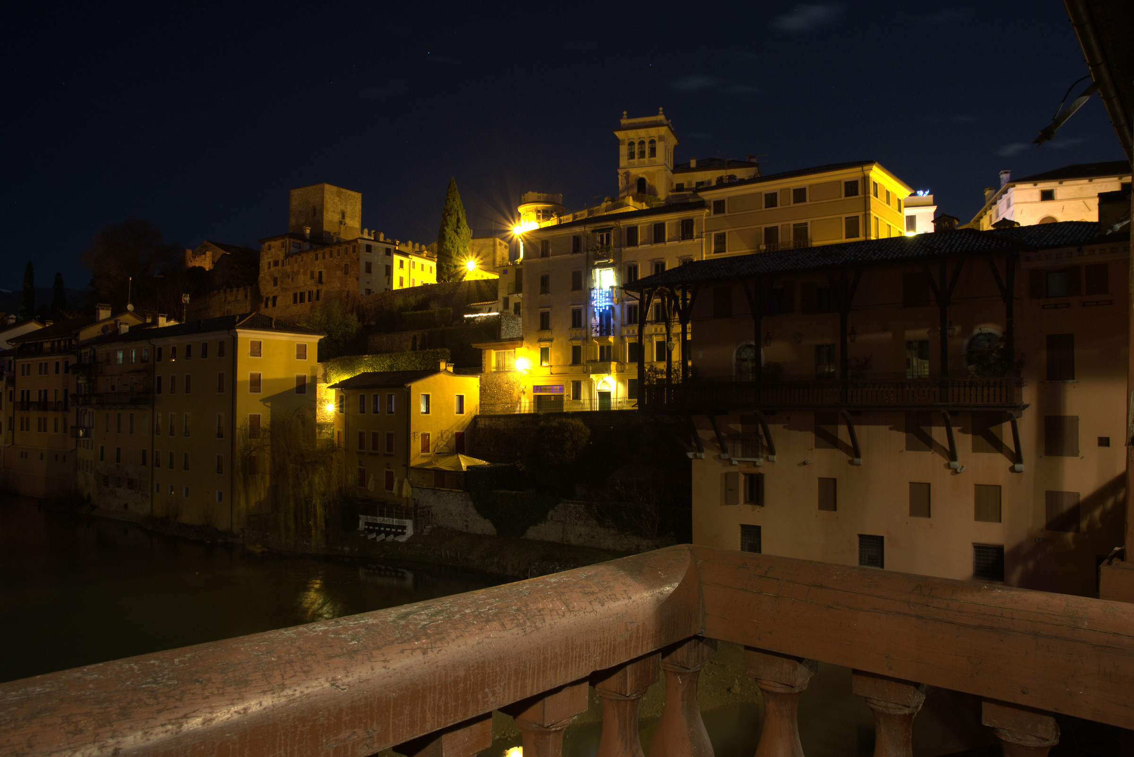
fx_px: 803
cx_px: 567
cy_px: 378
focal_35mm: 26
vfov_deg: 50.4
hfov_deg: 70.4
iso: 500
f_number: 8
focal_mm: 17
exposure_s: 15
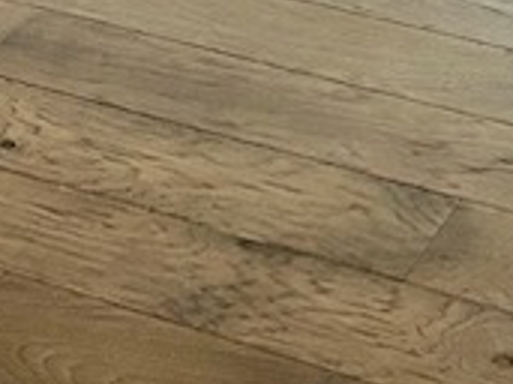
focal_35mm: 152
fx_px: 2251
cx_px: 138
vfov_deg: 8.4
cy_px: -702
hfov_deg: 13.0
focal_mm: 4.25
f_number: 1.8
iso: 80
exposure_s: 1/60
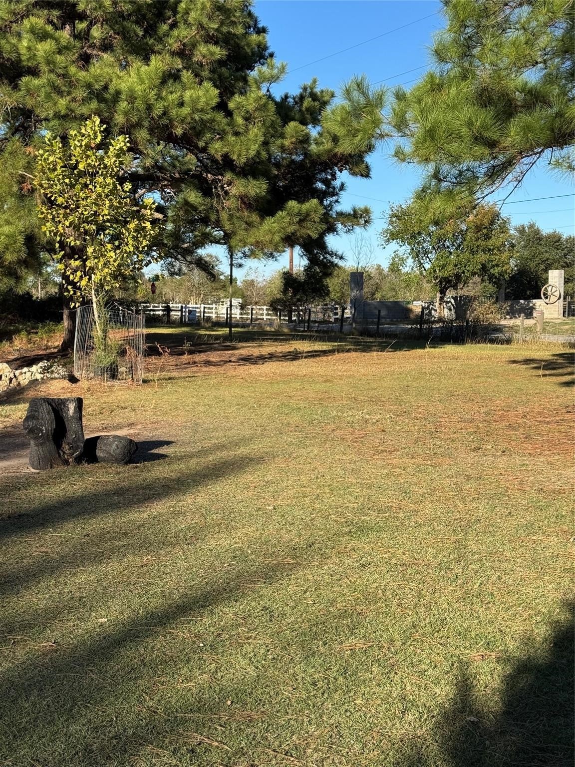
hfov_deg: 30.3
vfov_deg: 39.7
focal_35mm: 48
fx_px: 1063
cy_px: 384
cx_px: 288
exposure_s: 1/3257
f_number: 1.78
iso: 64
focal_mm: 6.76
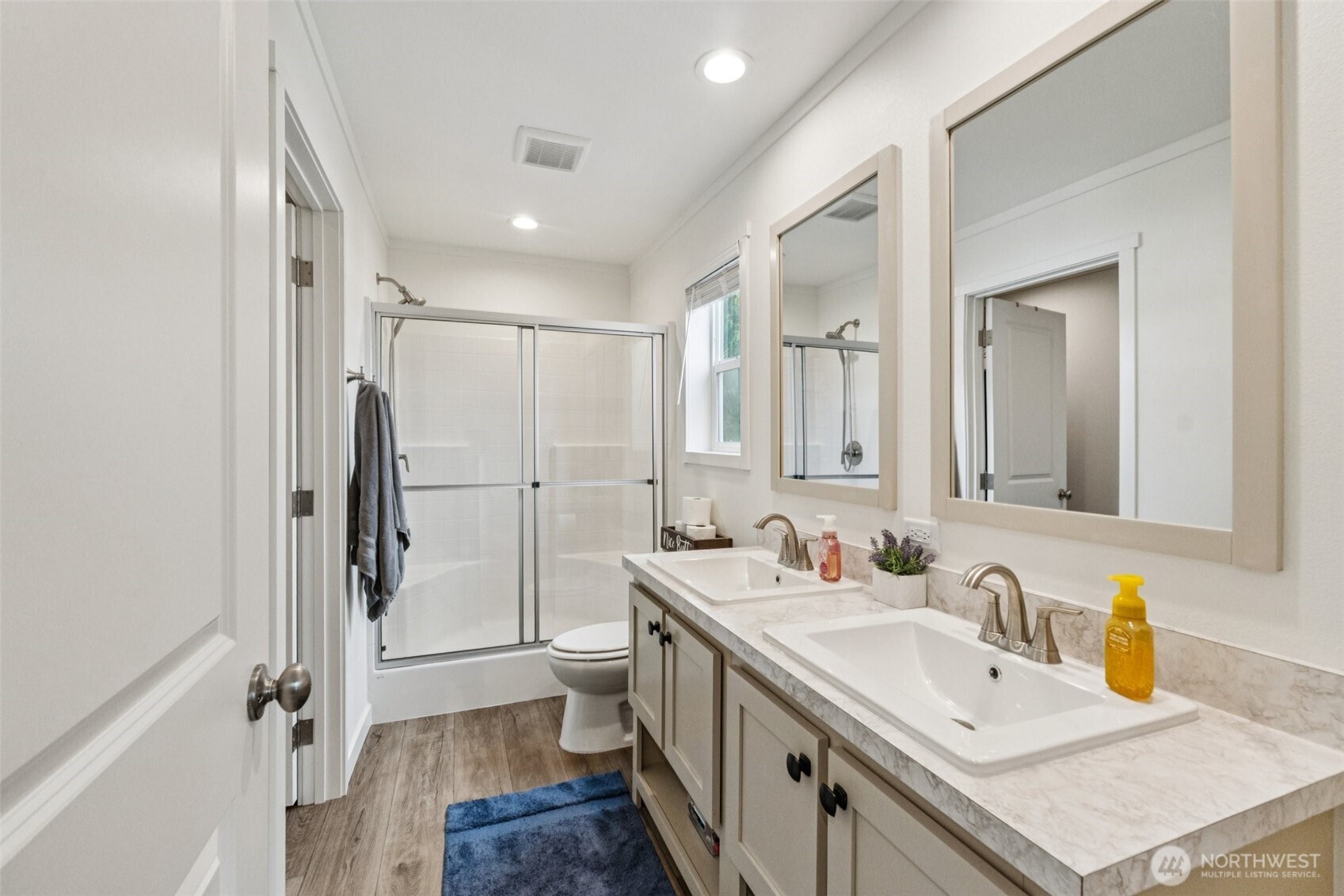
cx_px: 672
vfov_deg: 77.3
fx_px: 560
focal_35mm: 15
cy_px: 448
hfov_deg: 100.4
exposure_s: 1/30
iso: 640
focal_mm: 10
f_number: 9
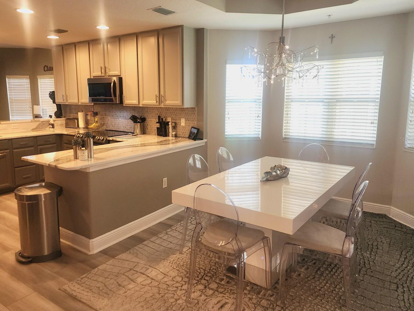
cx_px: 193
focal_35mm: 26
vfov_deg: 53.0
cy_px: 139
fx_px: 311
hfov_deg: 67.2
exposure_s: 1/60.2
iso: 100
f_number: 1.8
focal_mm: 6.4
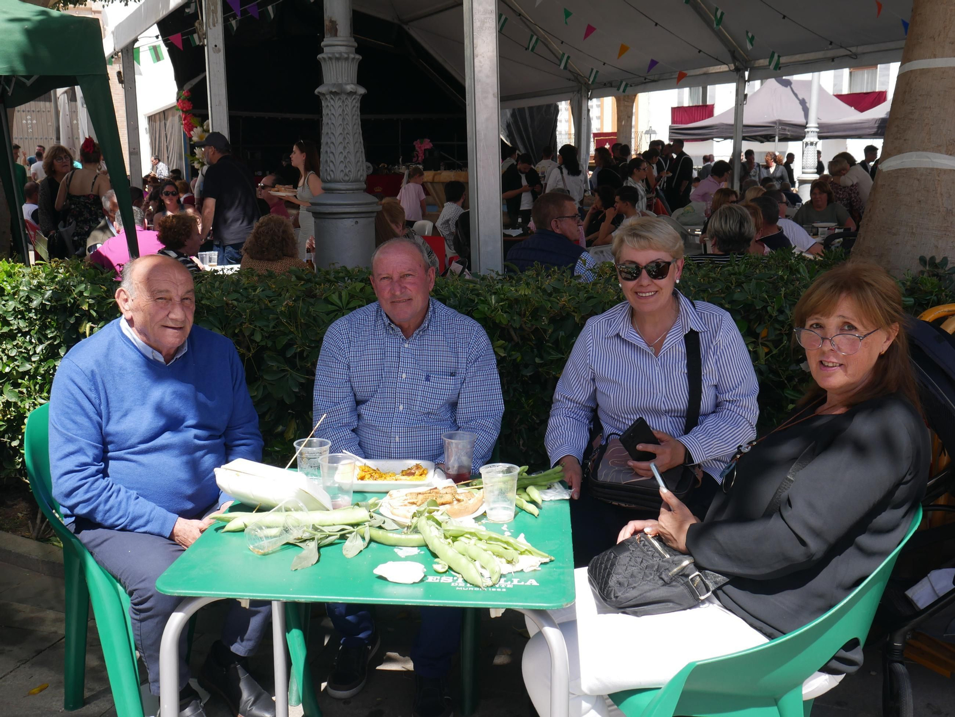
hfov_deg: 51.3
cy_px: 358
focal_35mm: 36
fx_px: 993
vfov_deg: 39.7
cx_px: 478
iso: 200
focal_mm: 18
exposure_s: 1/250
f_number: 7.1
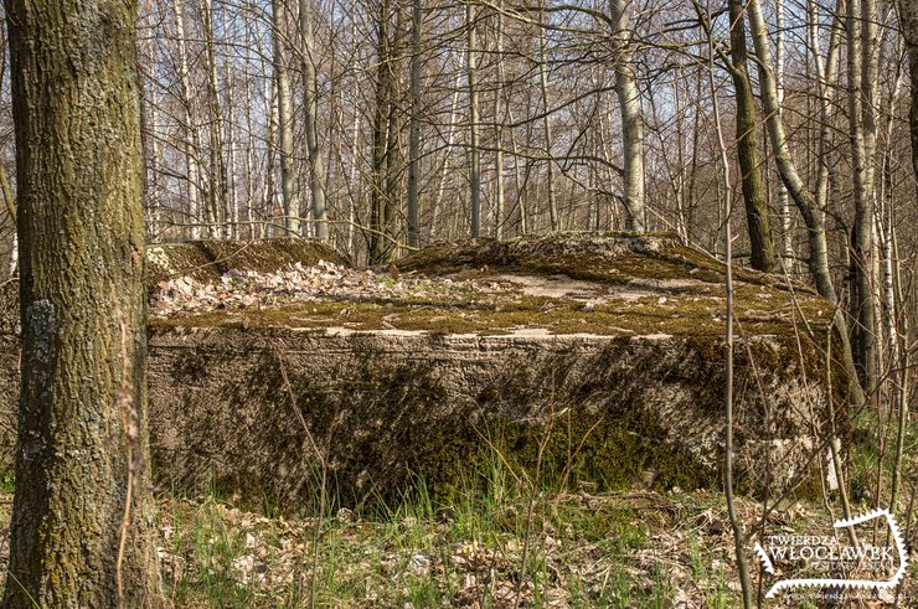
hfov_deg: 37.9
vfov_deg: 25.7
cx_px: 459
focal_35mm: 52
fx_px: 1337
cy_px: 304
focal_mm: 35
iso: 100
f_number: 8
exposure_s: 1/125
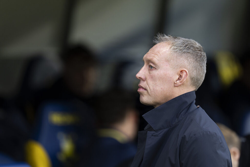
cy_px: 84
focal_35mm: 400
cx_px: 125
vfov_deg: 3.4
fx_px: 2778
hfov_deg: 5.2
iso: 640
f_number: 2.8
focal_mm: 400
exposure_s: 1/200
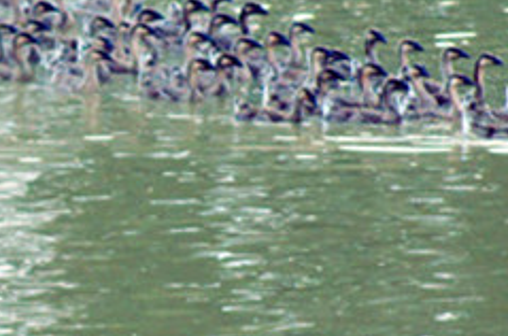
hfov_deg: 1.8
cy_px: 152
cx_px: 21
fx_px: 15903
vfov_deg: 1.2
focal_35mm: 1130
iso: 1250
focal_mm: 200
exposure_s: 1/320
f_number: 5.6
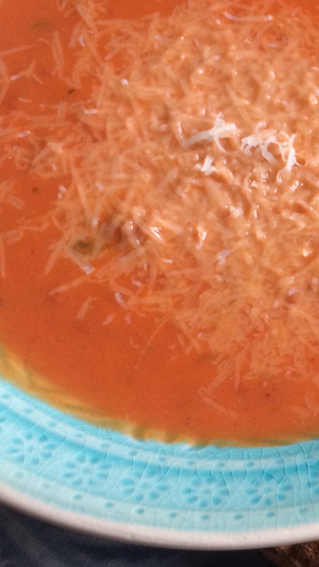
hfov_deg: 19.9
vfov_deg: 36.5
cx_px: 370
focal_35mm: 57
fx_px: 857
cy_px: 228
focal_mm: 4.15
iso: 125
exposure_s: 1/33
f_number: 2.2
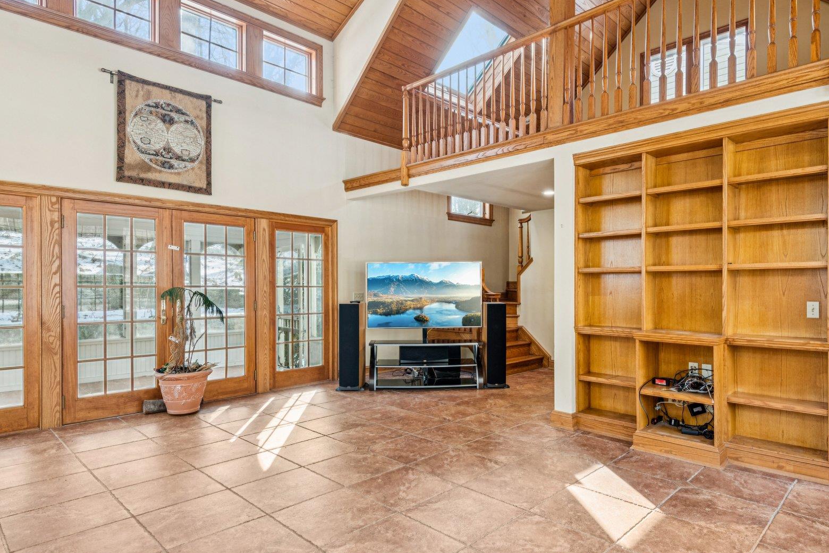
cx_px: 451
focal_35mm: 21
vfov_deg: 59.4
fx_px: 484
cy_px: 294
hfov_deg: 81.0
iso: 400
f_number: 8
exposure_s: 1/10
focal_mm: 16
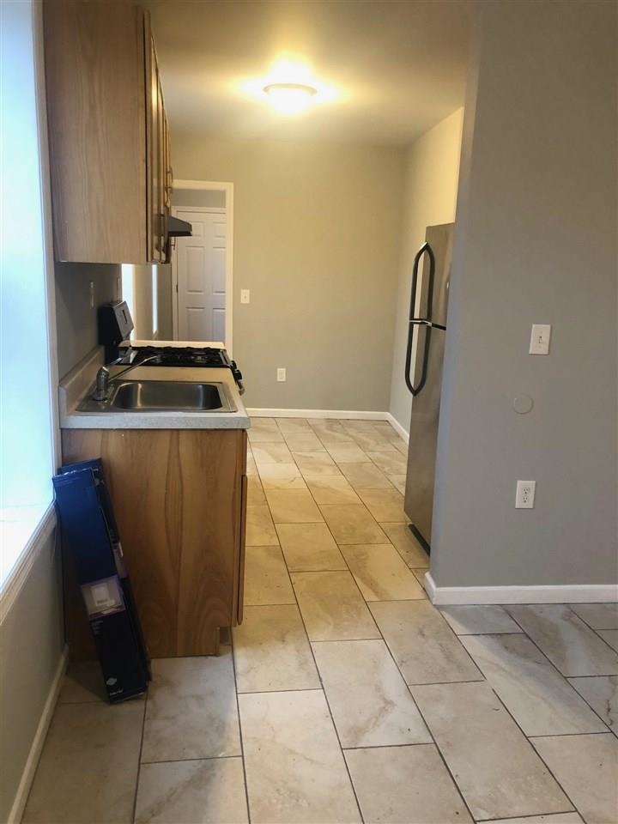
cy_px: 412
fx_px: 667
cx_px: 309
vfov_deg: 63.4
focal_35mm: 28
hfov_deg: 49.7
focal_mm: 3.99
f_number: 1.8
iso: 40
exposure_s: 1/15
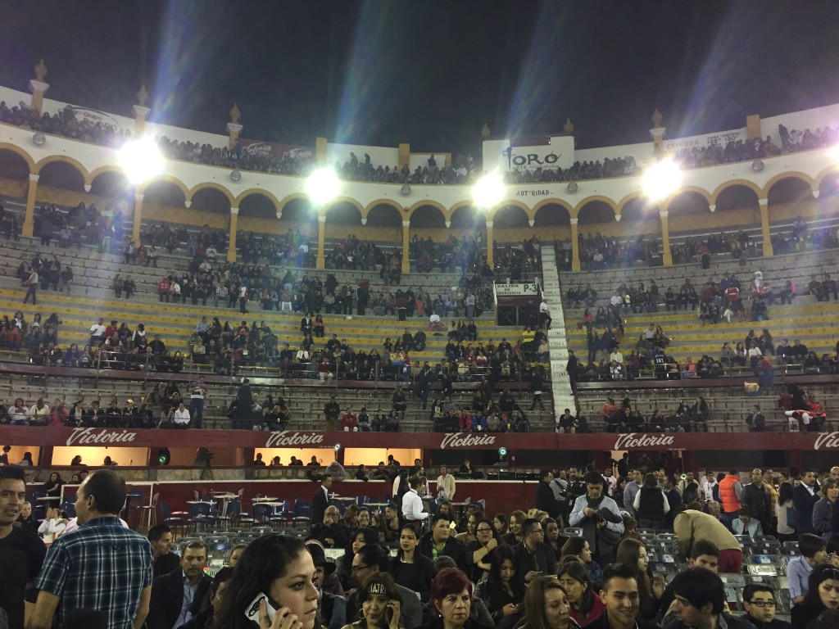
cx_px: 420
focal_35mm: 29
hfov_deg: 61.7
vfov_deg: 48.2
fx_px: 703
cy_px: 314
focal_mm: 4.15
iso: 100
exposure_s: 1/30
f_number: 2.2
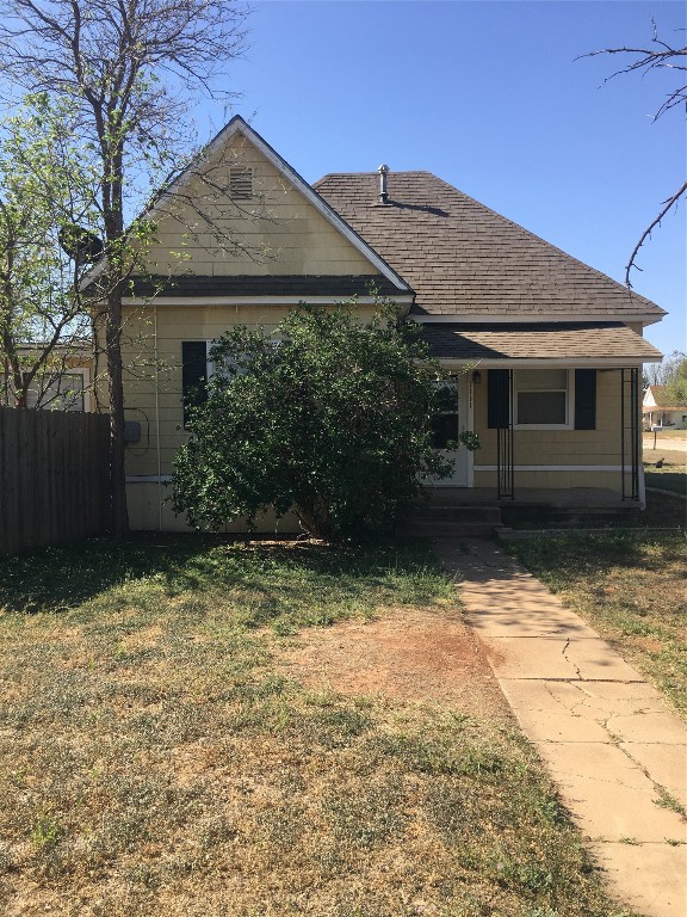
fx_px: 767
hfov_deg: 48.2
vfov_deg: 61.7
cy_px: 458
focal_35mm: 29
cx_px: 344
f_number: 2.2
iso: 25
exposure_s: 1/836
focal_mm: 4.15
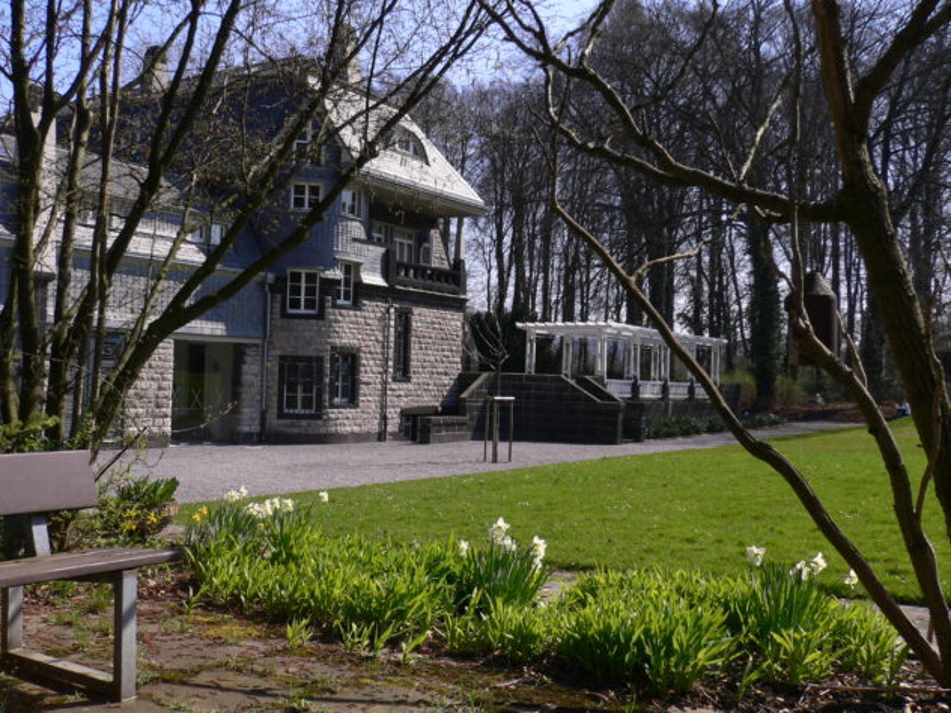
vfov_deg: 39.7
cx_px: 471
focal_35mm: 36
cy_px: 347
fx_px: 989
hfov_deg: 51.4
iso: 80
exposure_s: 1/250
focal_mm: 5.8
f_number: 5.6
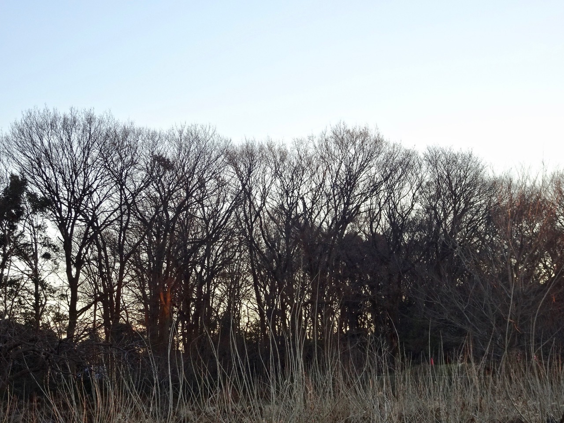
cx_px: 282
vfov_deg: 17.8
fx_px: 1352
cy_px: 212
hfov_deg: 23.6
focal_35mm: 83
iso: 100
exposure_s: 1/100
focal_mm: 14.12
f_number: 5
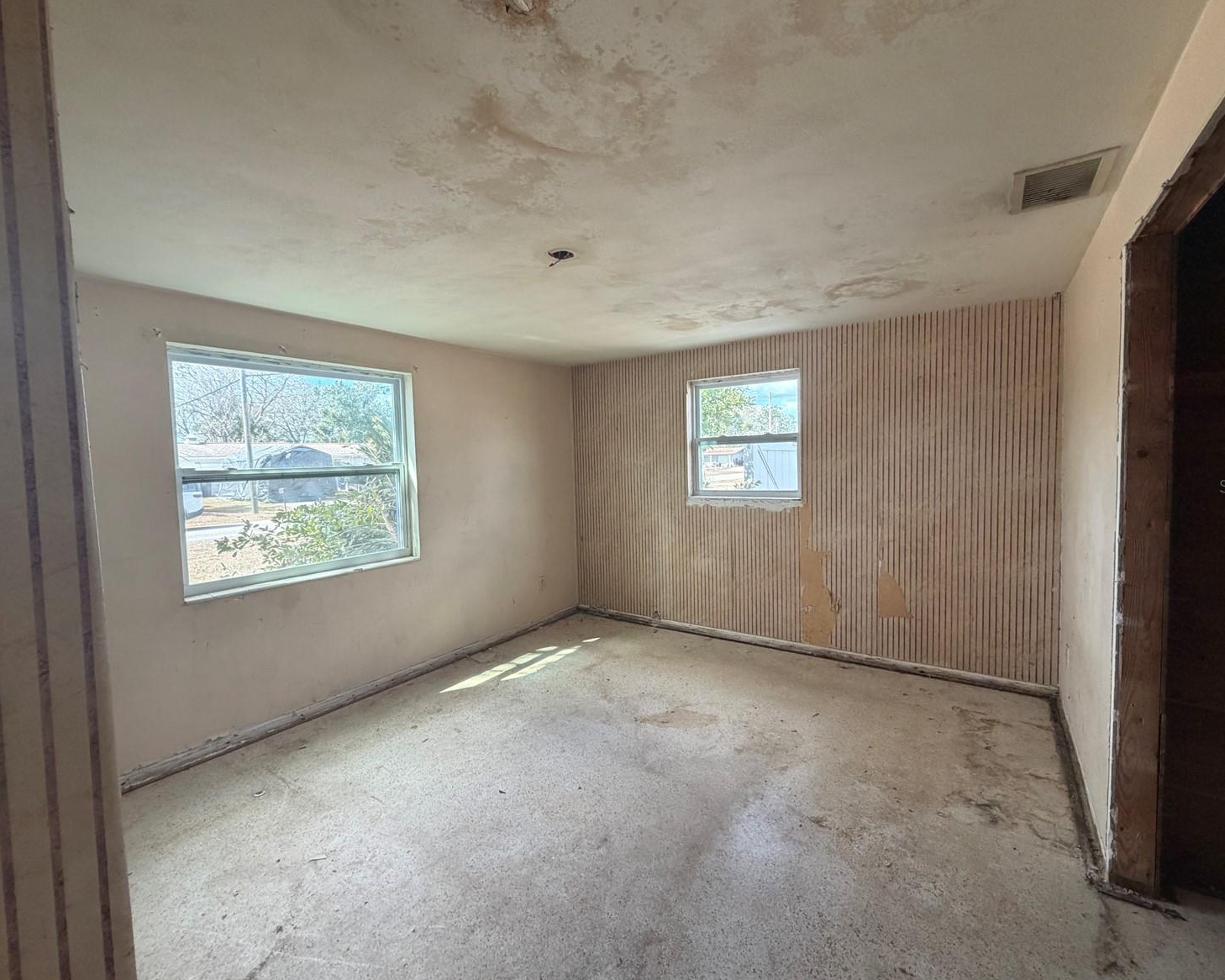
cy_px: 486
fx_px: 544
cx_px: 627
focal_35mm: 15
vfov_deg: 84.0
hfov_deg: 96.8
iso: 200
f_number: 2.2
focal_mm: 2.22
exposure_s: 1/121
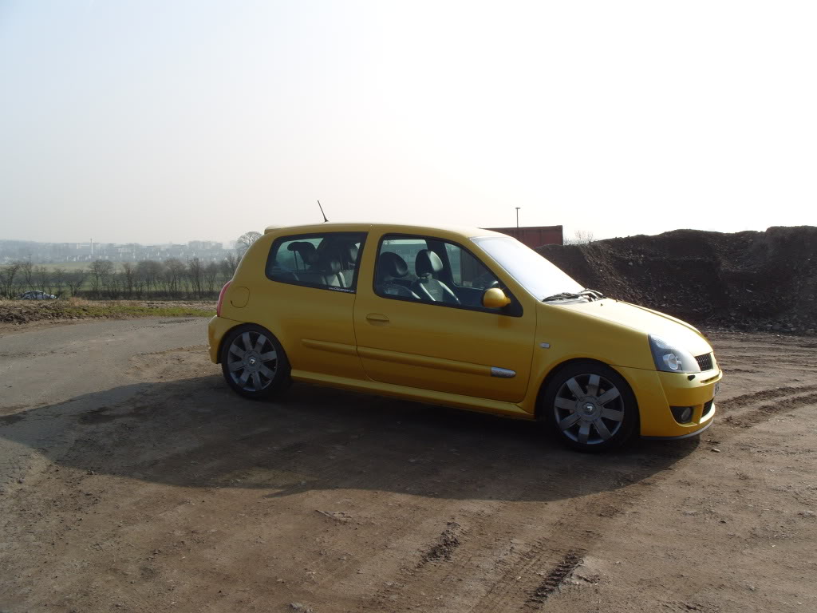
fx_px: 826
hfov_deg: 52.6
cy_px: 306
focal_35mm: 35
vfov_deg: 40.7
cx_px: 408
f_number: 6.3
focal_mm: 7.8
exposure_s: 1/350
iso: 80
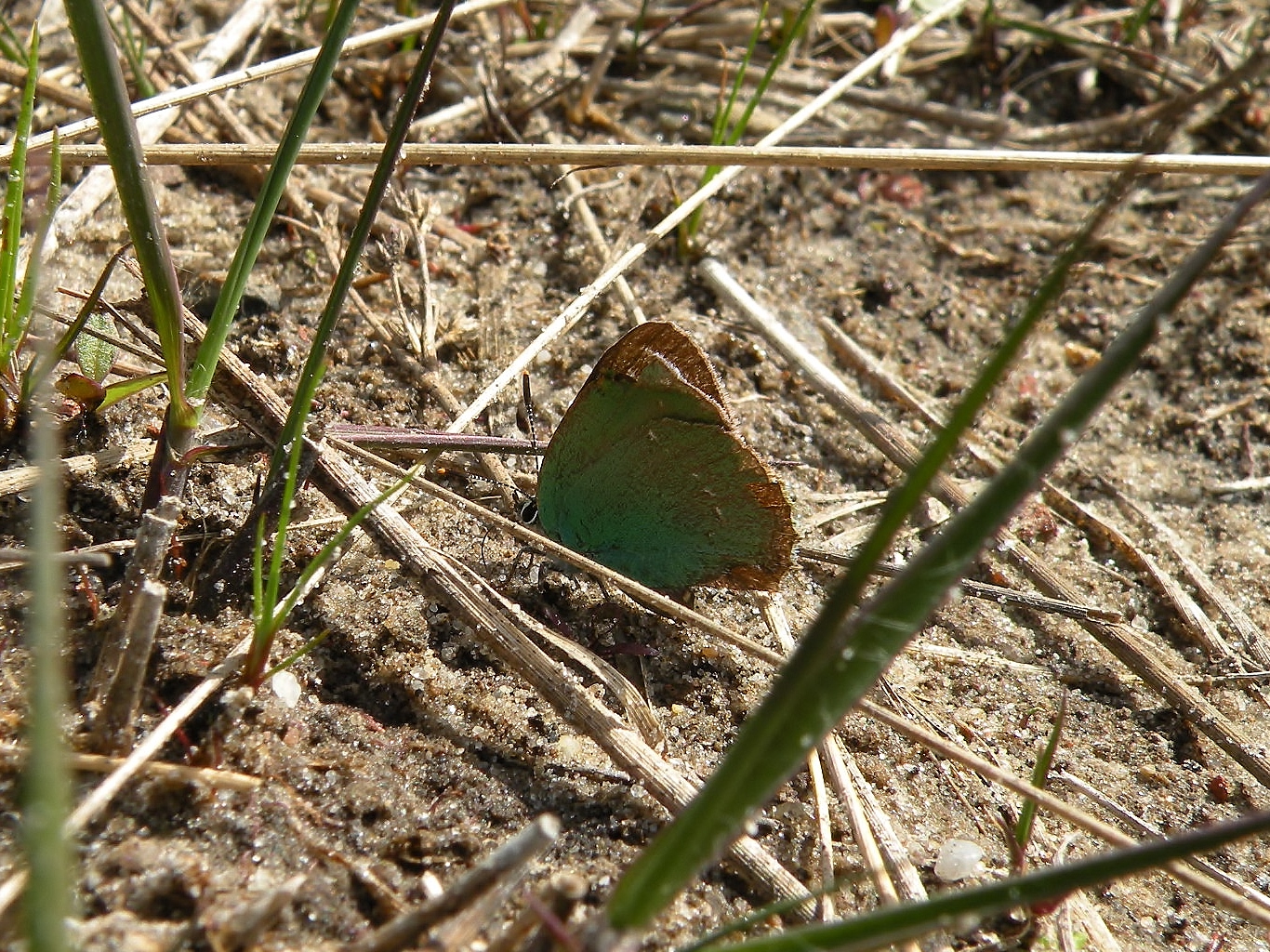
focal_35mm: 42
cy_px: 476
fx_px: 1541
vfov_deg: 34.3
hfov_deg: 44.8
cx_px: 635
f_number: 5.6
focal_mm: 7.4
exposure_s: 1/256
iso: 64
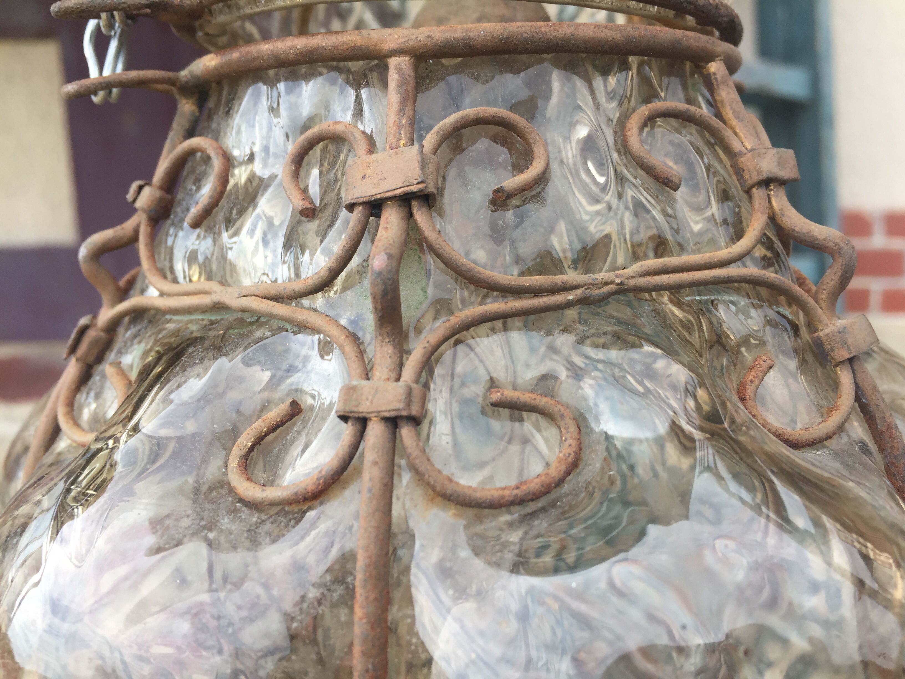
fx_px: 758
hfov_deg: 61.7
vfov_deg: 48.2
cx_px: 452
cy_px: 340
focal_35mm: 29
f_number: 2.2
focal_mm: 4.15
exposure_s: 1/304
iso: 32
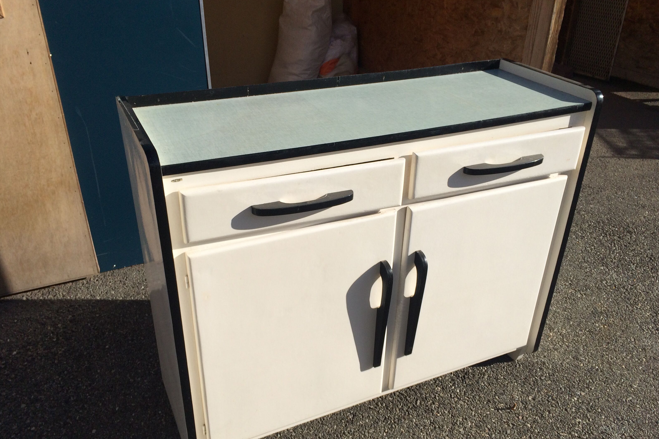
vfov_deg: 42.3
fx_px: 567
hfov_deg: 60.3
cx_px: 331
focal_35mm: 31
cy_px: 241
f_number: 2.2
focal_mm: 4.15
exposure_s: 1/3731
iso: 32
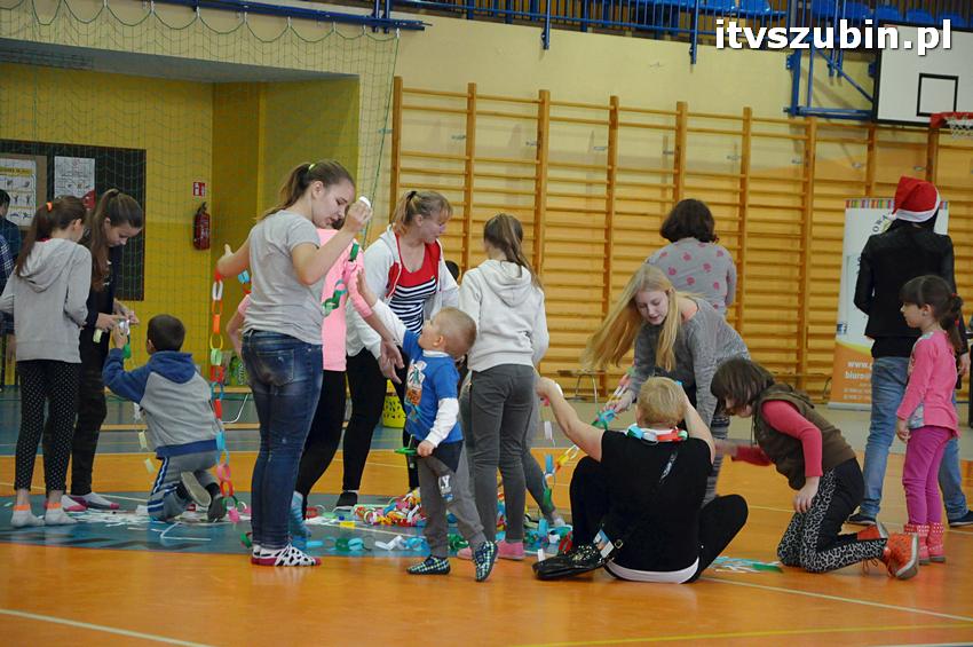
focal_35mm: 112
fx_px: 3038
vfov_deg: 12.2
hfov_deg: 18.2
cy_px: 324
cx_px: 486
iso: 3200
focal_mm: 75
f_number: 5.6
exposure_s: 1/100
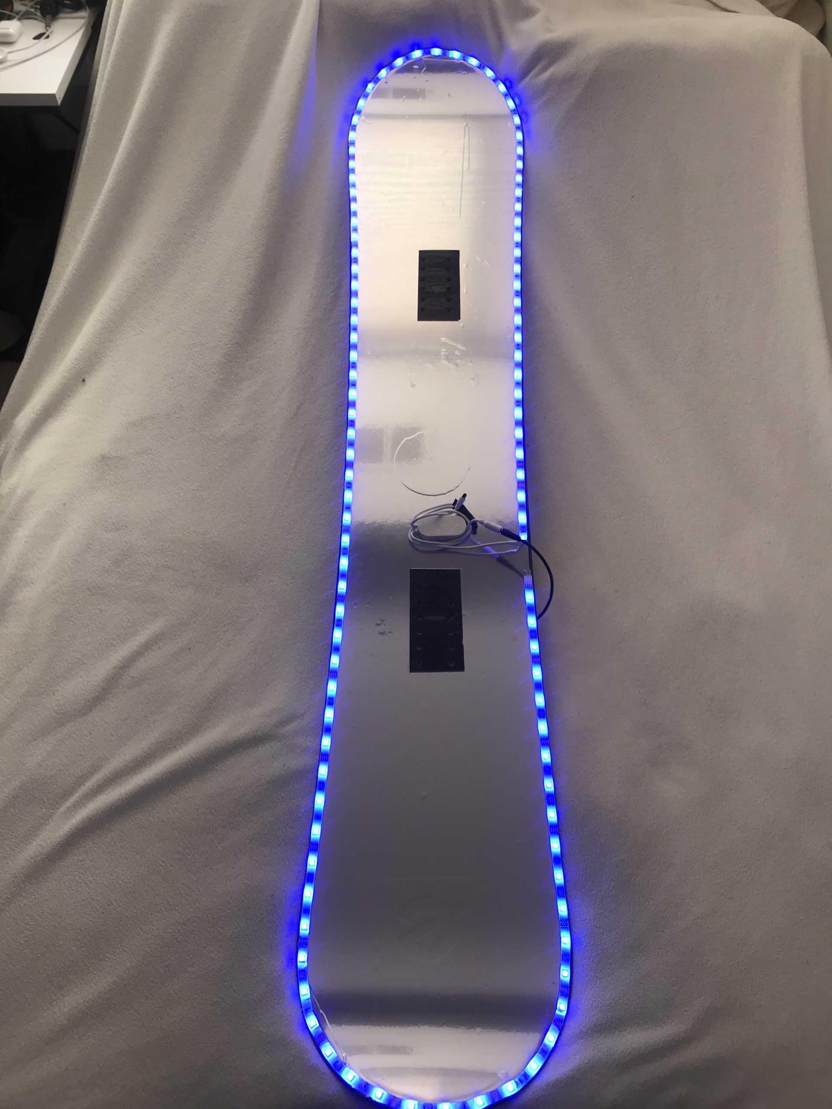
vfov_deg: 63.4
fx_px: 897
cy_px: 554
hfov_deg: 49.7
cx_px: 416
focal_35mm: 28
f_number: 1.8
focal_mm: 3.99
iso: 25
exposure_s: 1/60
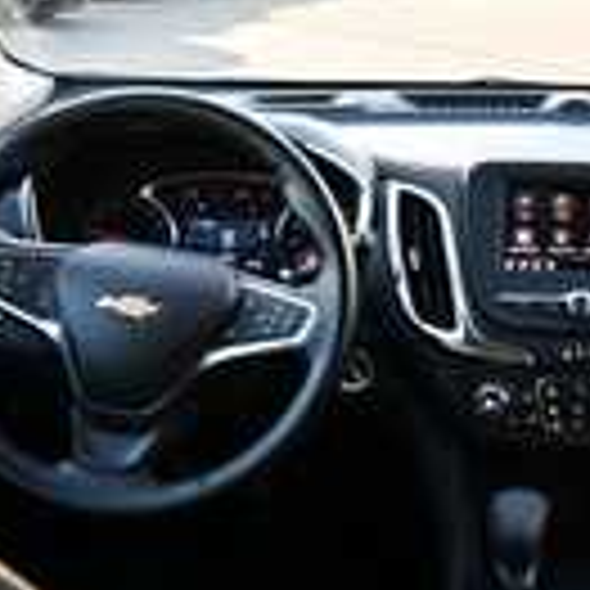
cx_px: 595
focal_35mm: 57
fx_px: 1099
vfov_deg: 30.0
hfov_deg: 28.2
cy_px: 295
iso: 800
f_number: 5.3
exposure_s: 1/200
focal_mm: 15
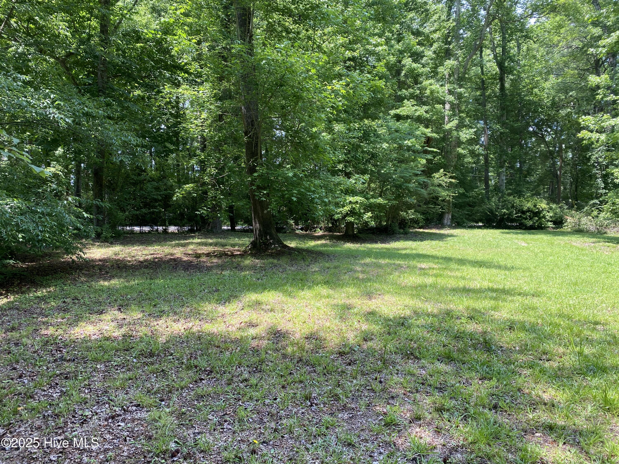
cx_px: 310
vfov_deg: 53.1
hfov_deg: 67.3
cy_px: 232
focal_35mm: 26
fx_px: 465
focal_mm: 4.25
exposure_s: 1/274
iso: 32
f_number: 1.8
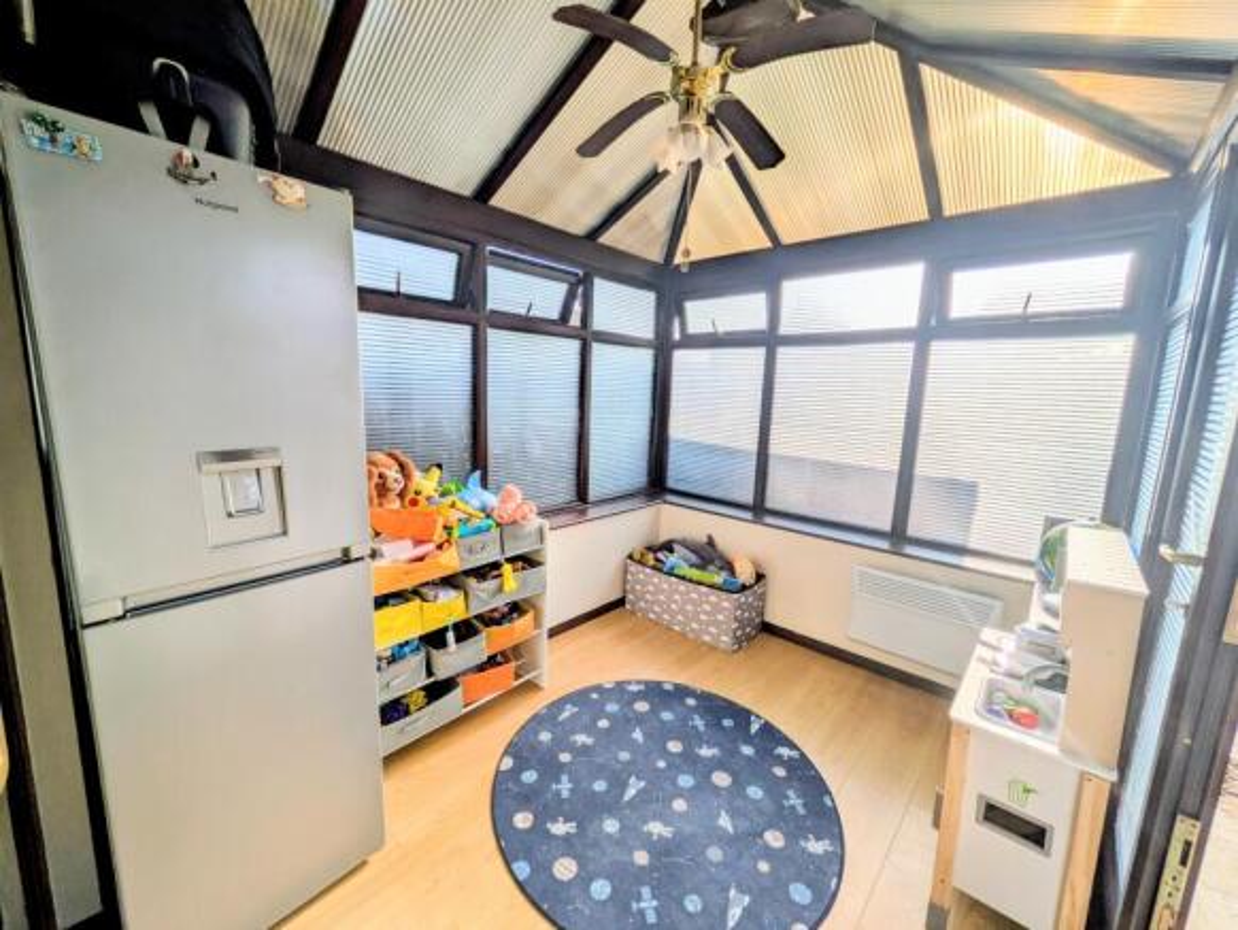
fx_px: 501
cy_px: 465
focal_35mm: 14
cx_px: 619
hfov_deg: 102.0
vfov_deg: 85.7
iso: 37
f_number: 2.2
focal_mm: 1.83
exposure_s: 1/3012
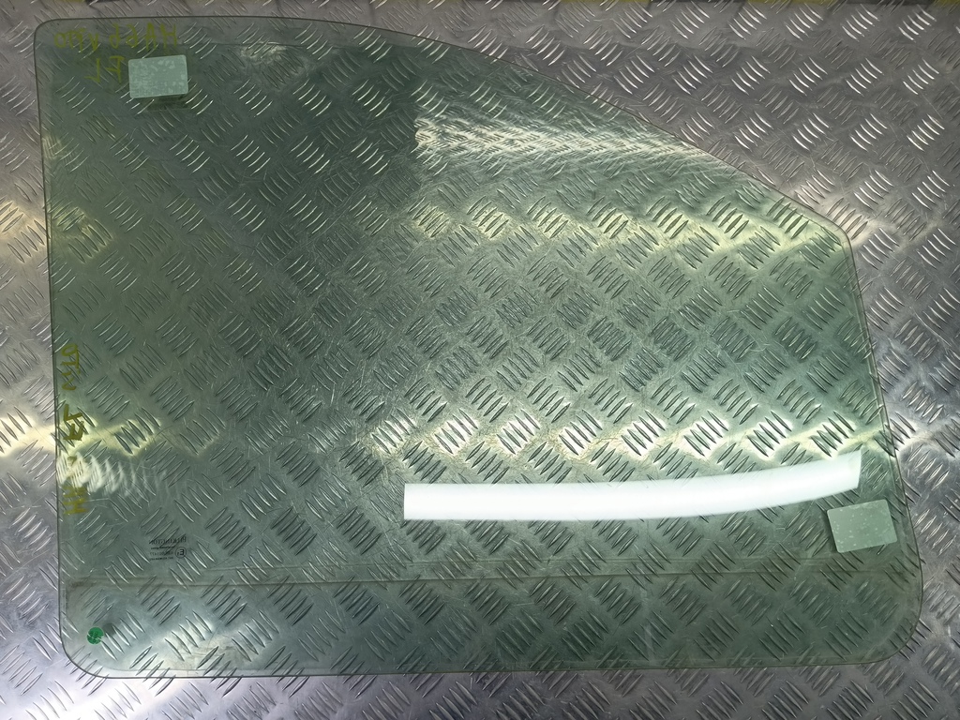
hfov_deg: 73.9
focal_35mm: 23
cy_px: 360
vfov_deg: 58.9
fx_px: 638
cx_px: 480
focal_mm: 4.11
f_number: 1.6
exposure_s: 1/100
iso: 140
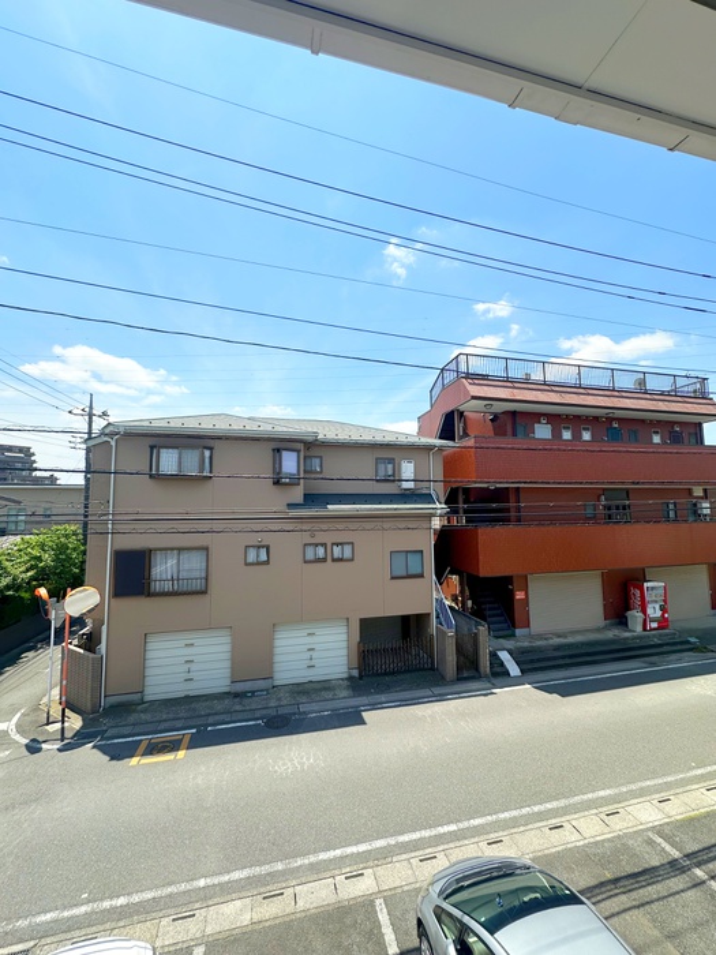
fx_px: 386
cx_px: 358
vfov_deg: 102.1
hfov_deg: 85.7
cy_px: 478
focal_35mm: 14
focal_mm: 2.22
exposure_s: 1/1575
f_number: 2.2
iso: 40
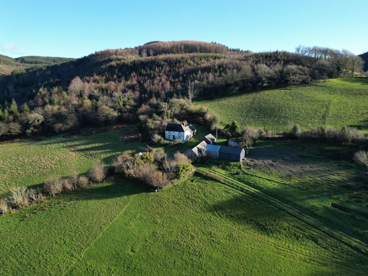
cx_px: 184
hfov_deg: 71.6
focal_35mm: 24
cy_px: 138
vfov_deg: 56.8
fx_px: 255
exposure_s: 1/800
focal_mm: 6.72
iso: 100
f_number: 1.7
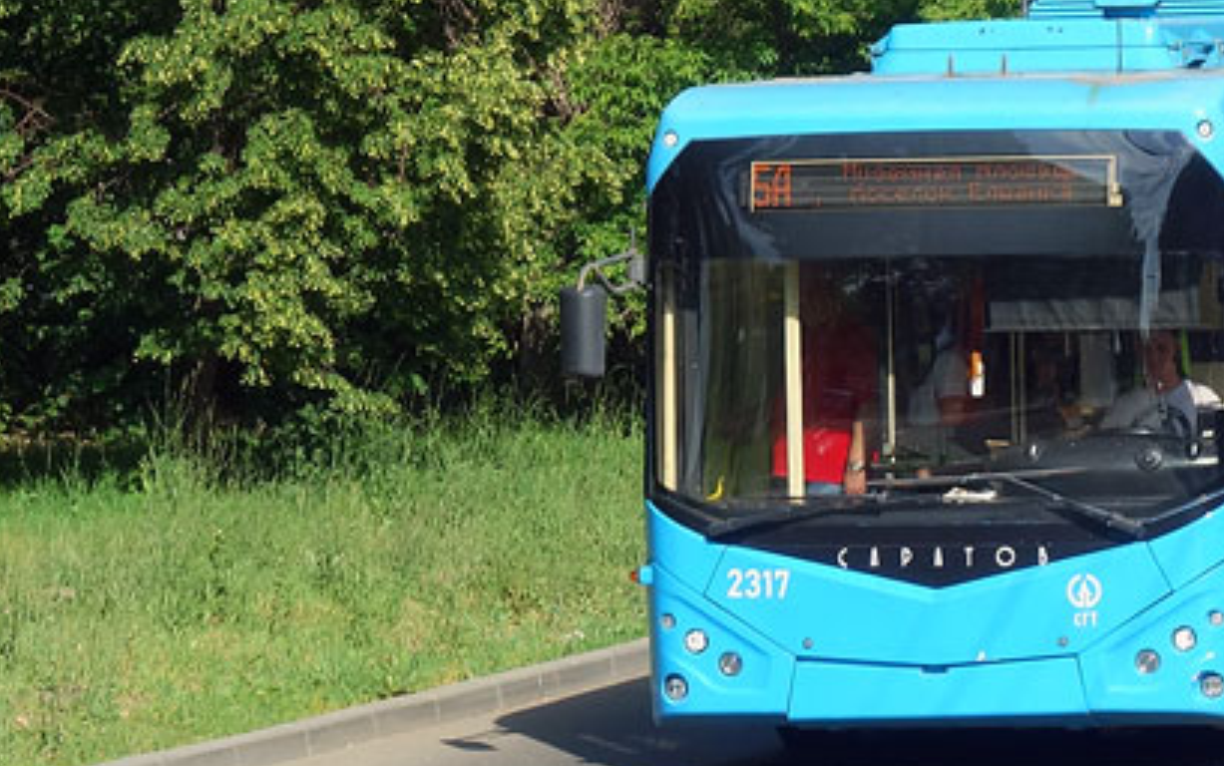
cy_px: -33
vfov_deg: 5.2
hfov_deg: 8.2
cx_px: 967
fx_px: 8476
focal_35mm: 254
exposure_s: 1/500
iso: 125
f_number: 5
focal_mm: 31.48
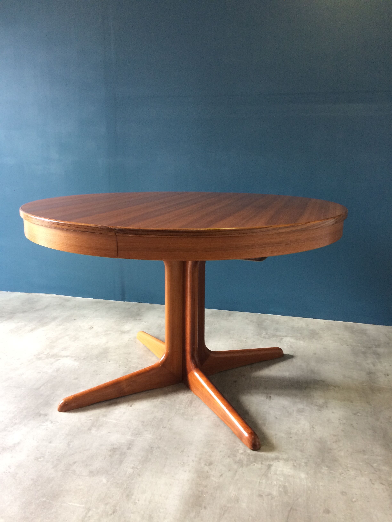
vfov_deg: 61.7
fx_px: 438
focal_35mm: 29
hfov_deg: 48.2
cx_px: 196
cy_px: 261
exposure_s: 1/33
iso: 64
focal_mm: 4.15
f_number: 2.2
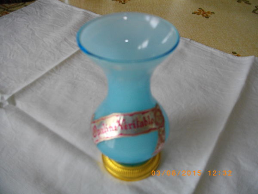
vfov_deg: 44.2
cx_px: 129
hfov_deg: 56.8
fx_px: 239
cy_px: 97
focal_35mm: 32
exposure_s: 1/50
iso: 200
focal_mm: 5.7
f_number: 2.9
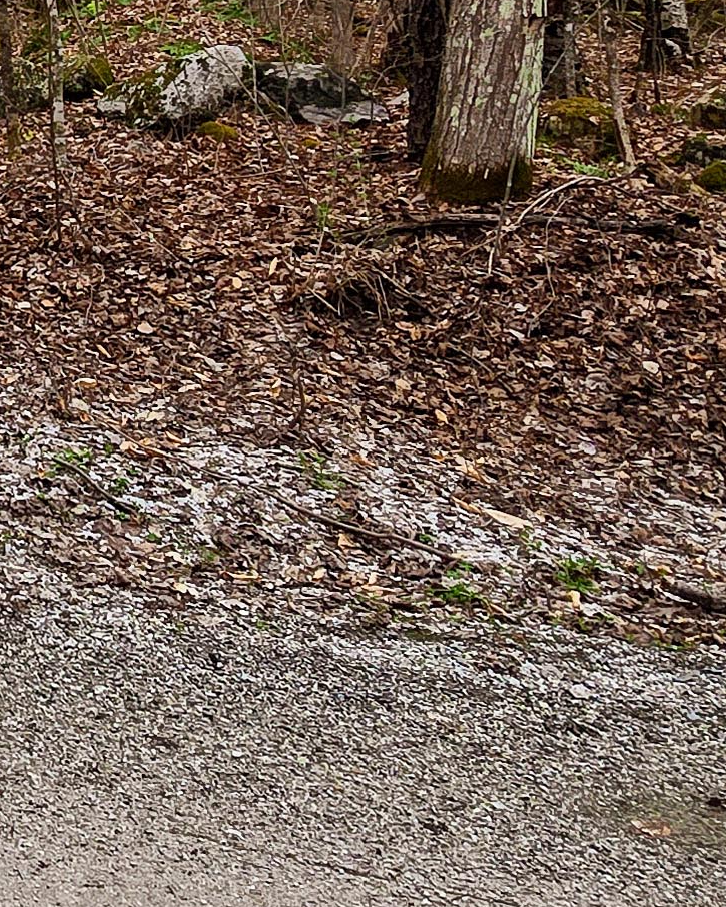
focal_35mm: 56
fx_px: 1504
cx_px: -548
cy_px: 65
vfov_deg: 31.7
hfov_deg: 20.3
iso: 50
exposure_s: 1/1150
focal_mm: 2.2
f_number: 2.2
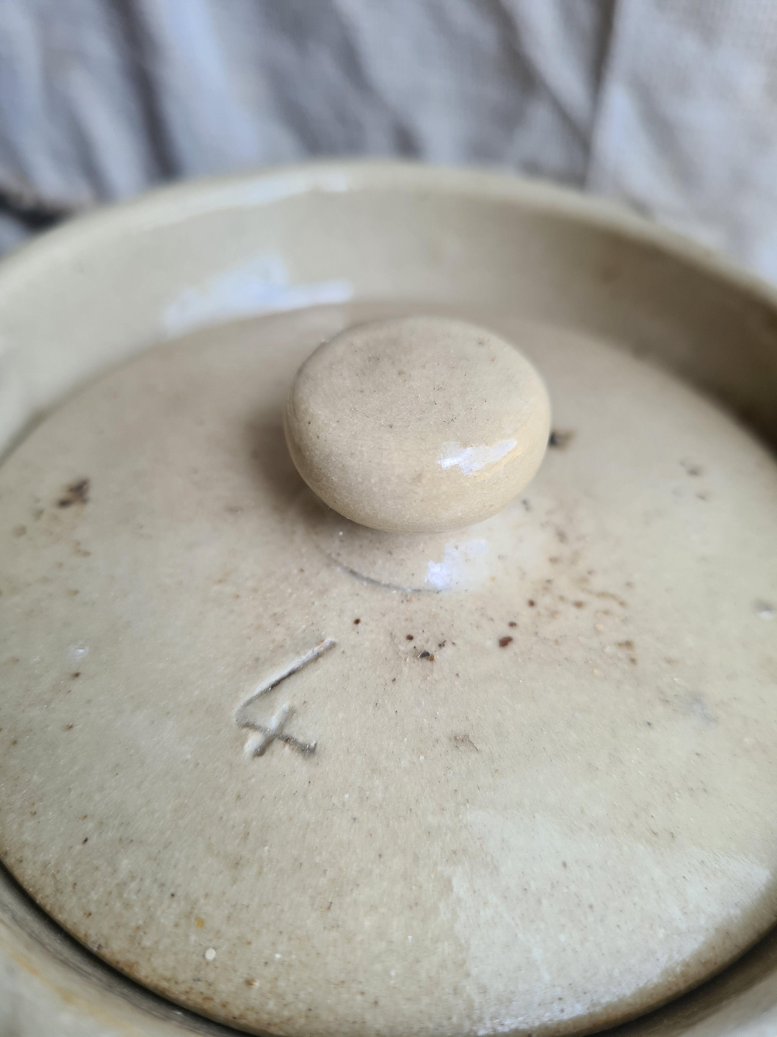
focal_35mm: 26
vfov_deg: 67.3
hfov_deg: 53.1
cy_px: 518
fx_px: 778
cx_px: 388
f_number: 1.8
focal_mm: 5.4
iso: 50
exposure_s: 1/236
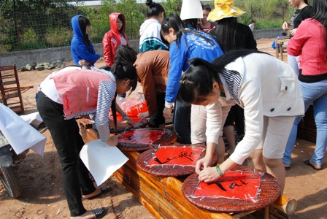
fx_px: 327
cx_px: 164
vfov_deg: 37.0
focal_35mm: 36
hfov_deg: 53.1
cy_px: 110
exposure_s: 1/500
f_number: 11
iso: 320
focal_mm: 24
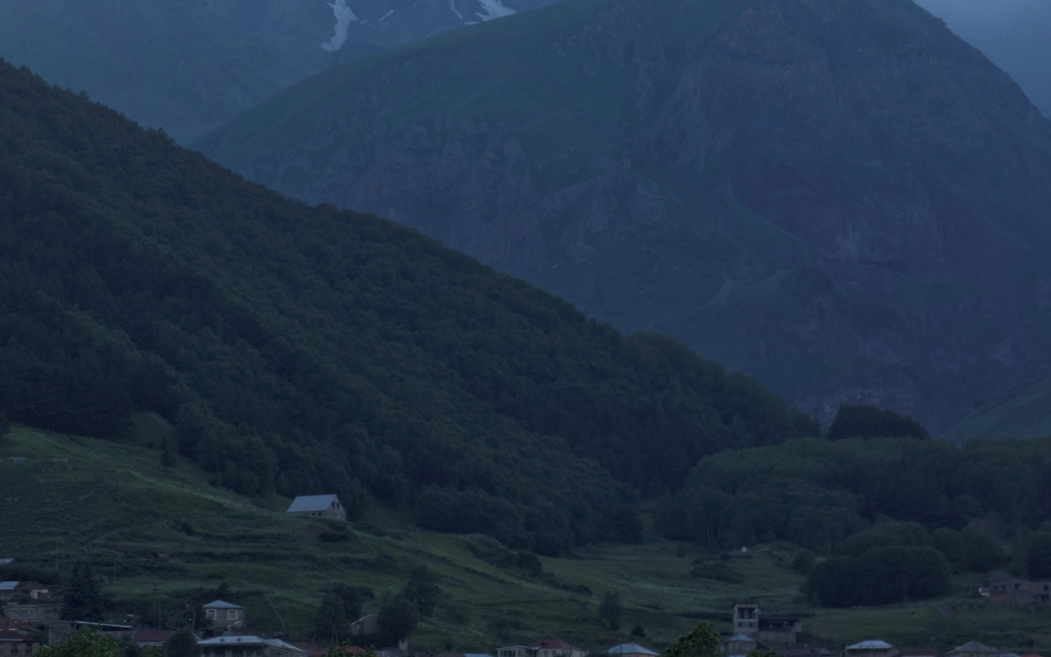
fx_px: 5241
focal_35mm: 183
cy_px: 27
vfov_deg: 7.1
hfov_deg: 11.4
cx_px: 68
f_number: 5.6
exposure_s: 1/250
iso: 100
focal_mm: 50
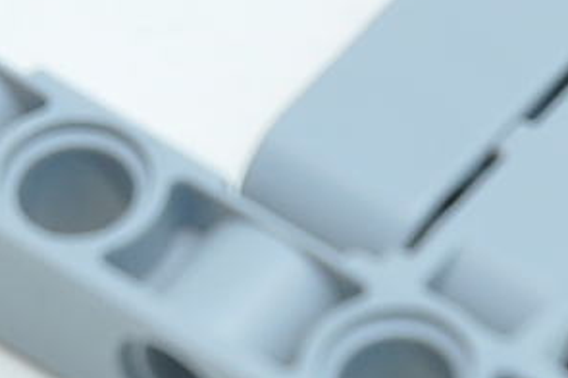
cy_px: -154
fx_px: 12025
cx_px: 121
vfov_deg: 1.8
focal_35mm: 763
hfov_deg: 2.7
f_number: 7.1
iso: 250
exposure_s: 1/60
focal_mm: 70
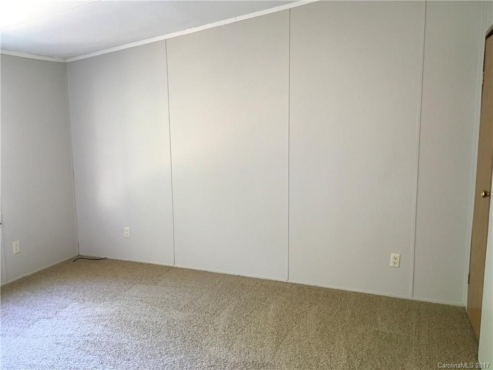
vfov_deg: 48.2
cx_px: 246
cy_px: 185
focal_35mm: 29
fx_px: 413
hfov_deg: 61.7
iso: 125
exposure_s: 1/30
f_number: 2.2
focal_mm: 4.15
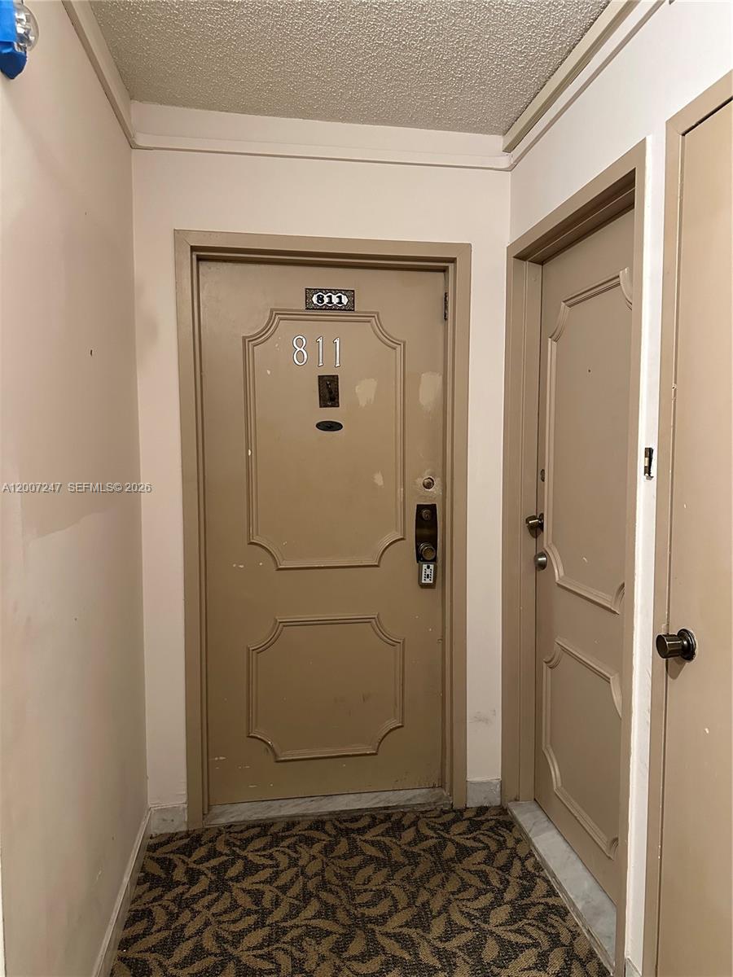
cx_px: 366
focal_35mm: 24
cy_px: 488
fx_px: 678
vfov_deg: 71.6
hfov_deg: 56.8
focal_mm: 6.86
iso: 640
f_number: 1.78
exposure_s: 1/60
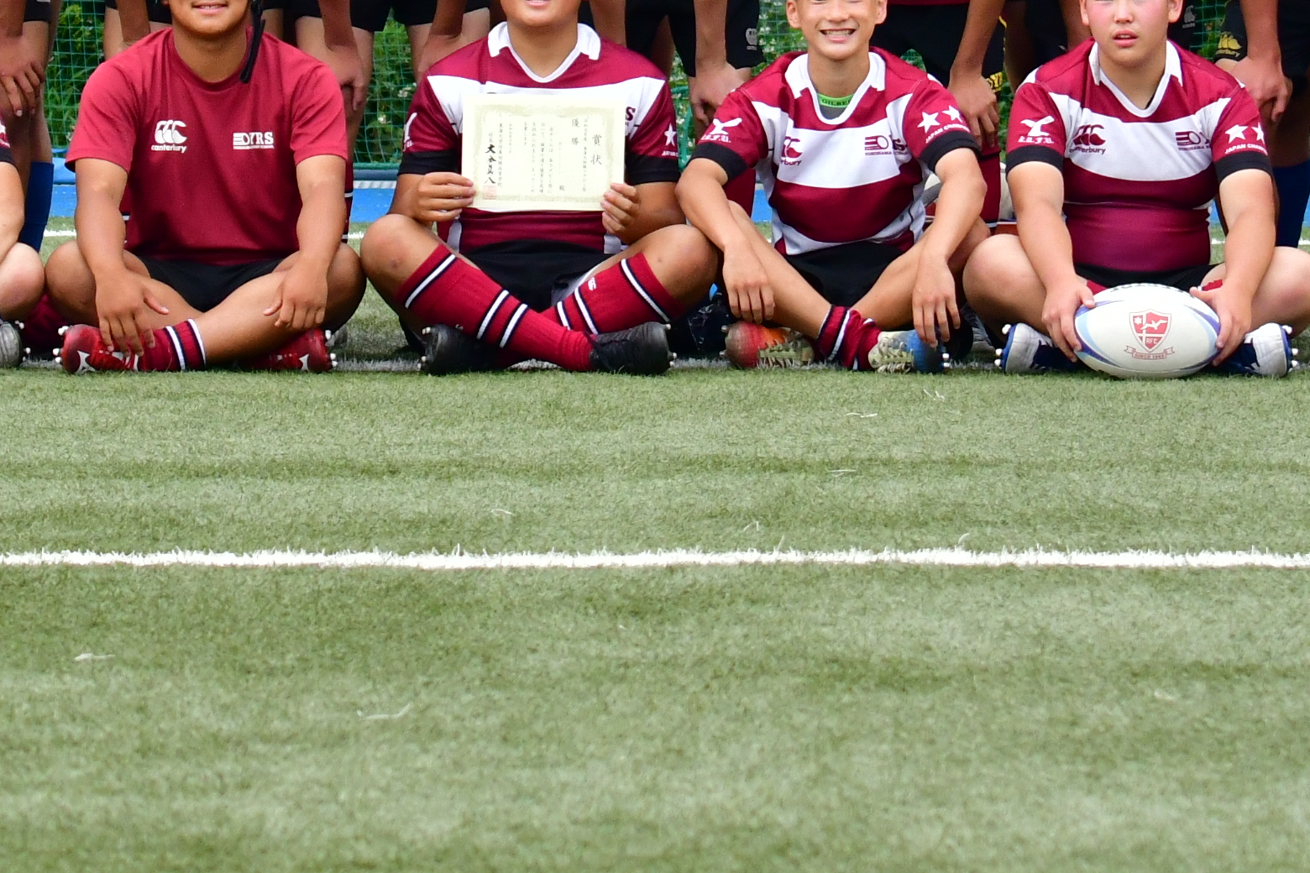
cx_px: 579
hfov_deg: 7.3
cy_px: -252
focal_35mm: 281
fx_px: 10224
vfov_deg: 4.9
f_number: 4.5
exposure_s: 1/160
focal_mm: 70
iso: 800
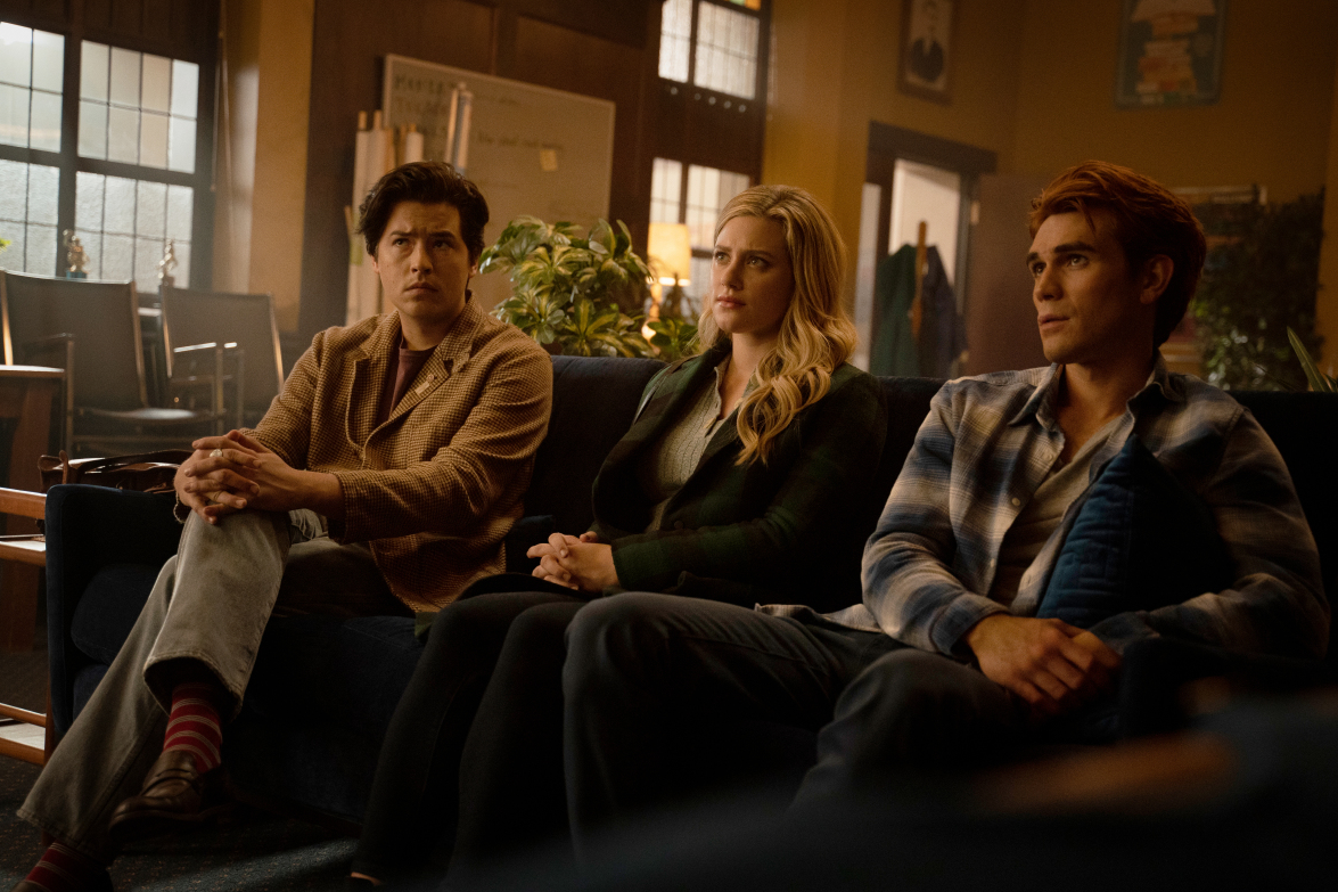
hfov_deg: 41.1
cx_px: 678
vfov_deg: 28.1
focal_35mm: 48
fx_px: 1784
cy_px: 449
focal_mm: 47
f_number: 2.8
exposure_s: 1/125
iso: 3200
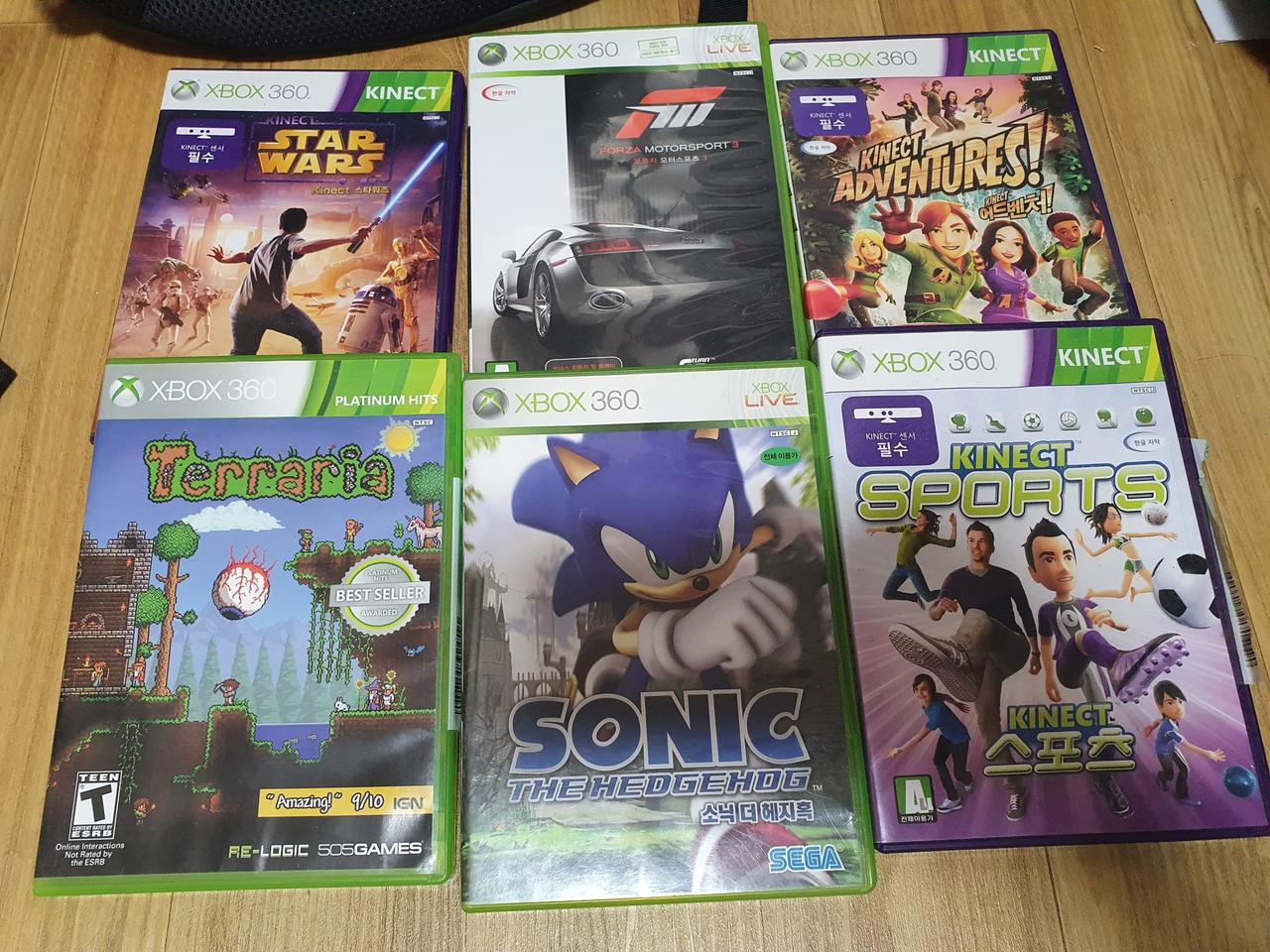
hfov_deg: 67.3
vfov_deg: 53.1
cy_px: 476
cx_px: 635
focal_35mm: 26
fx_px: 954
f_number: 2.4
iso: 320
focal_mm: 4.32
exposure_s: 1/40
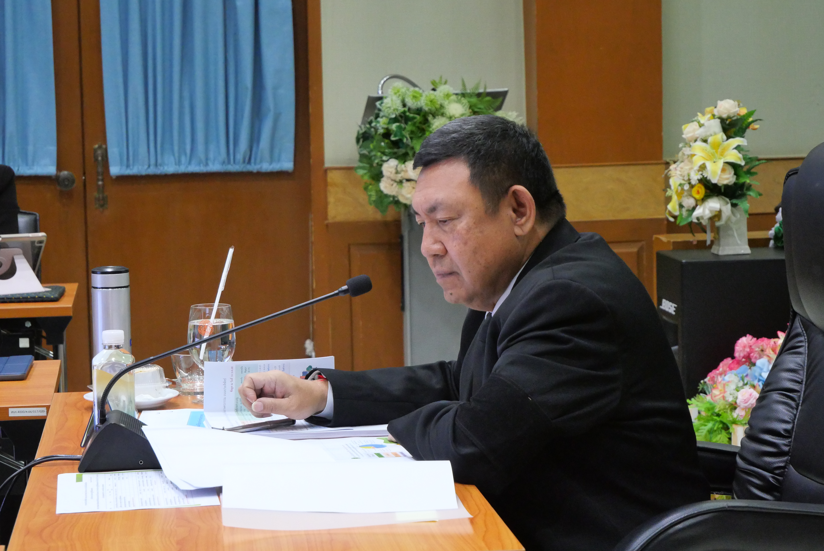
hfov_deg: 20.2
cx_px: 412
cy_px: 276
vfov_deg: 13.6
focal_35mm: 101
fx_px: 2313
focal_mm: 49
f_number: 5.6
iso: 3200
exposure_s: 1/60
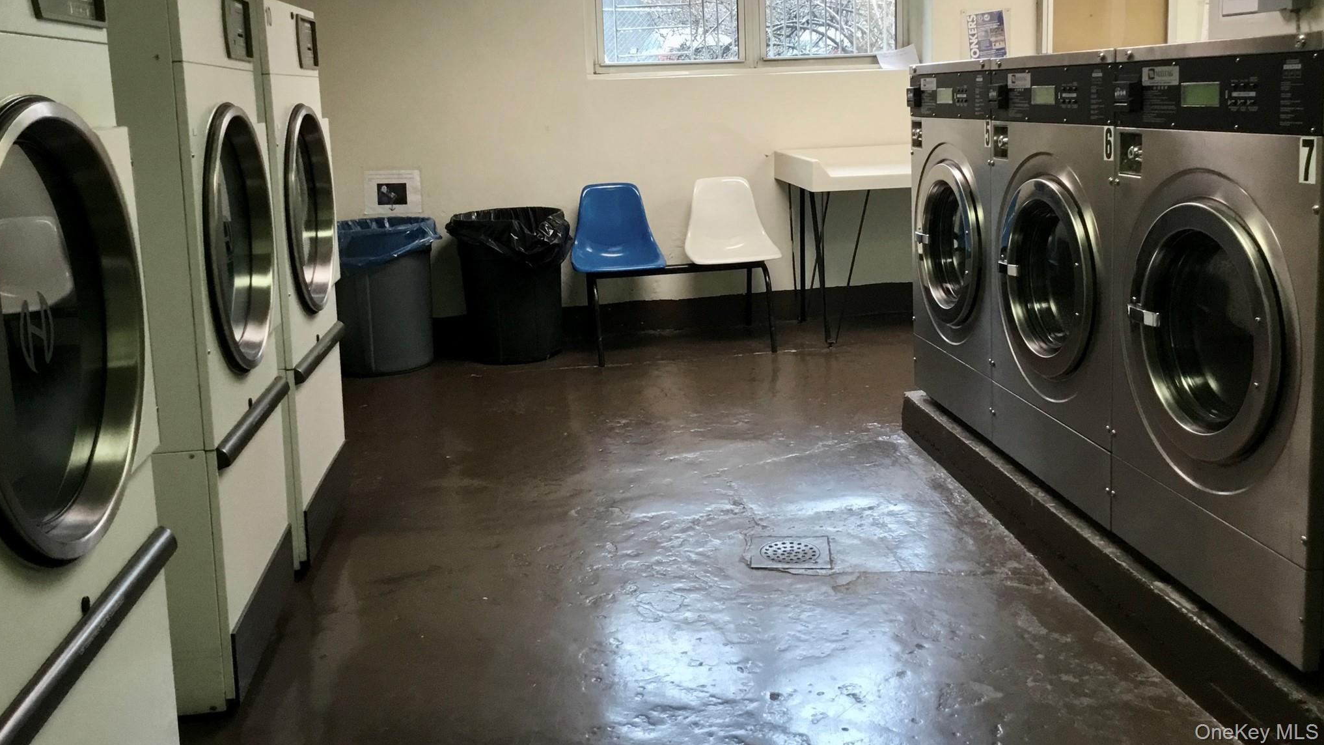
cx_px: 661
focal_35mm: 34
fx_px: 1194
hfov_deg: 58.0
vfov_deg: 34.3
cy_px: 247
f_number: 2.4
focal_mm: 3.3
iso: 100
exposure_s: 1/30
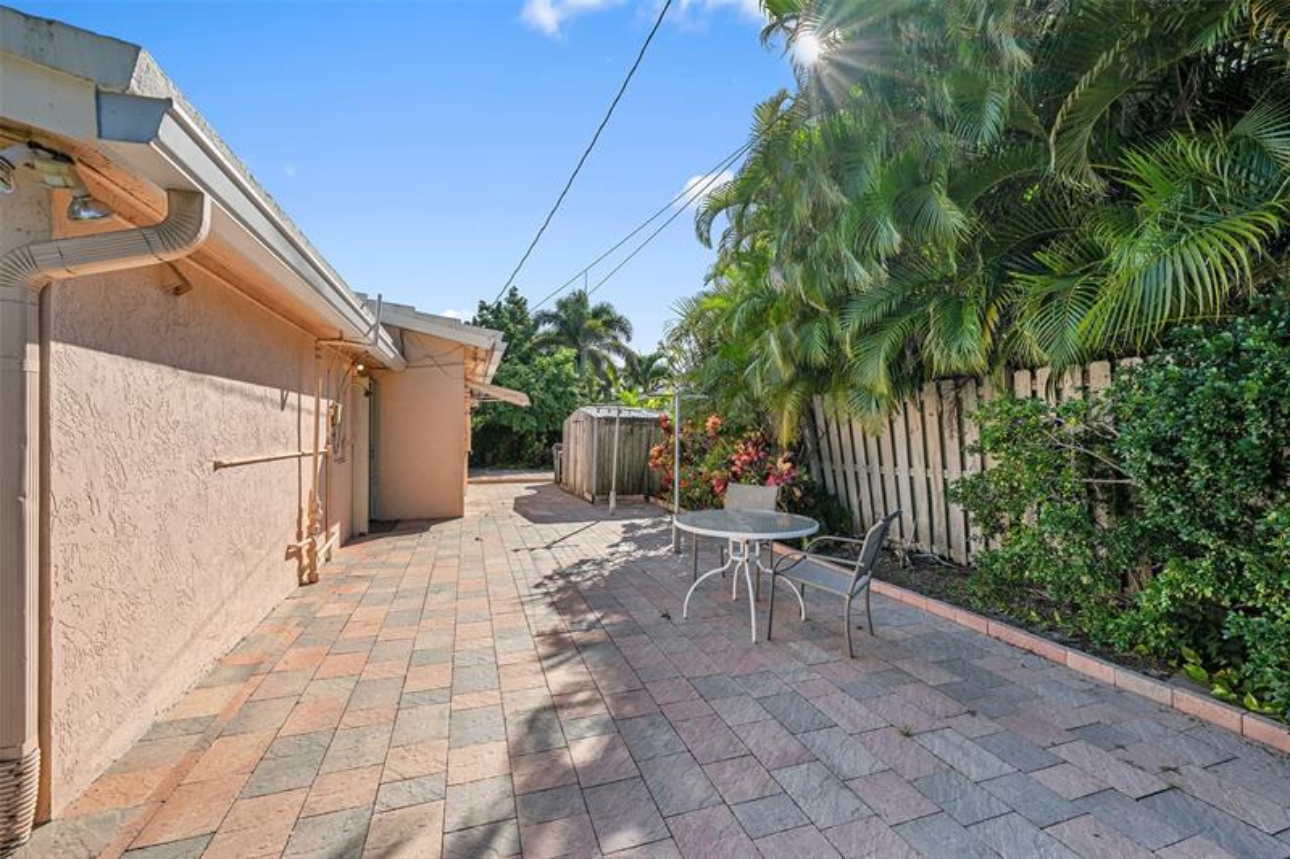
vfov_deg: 81.2
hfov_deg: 104.3
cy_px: 430
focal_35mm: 14
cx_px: 645
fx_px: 502
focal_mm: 14
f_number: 9
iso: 64
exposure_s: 1/50
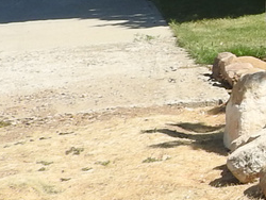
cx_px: 726
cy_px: -20
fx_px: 1323
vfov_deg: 8.6
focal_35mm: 172
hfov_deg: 9.6
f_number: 3.5
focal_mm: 5
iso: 100
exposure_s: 1/1250
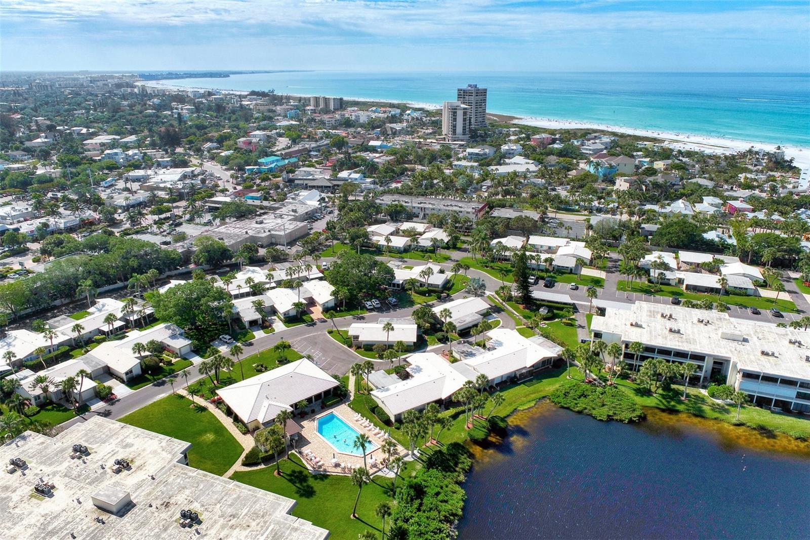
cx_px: 405
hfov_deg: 73.8
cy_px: 270
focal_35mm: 24
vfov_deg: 53.1
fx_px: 540
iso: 100
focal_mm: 8.8
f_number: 5.6
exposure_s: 1/800
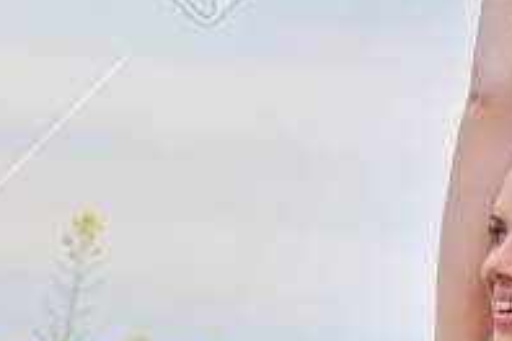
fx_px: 7935
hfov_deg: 3.7
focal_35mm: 558
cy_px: 701
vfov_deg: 2.5
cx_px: -153
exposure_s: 1/400
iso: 400
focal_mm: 85
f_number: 3.5
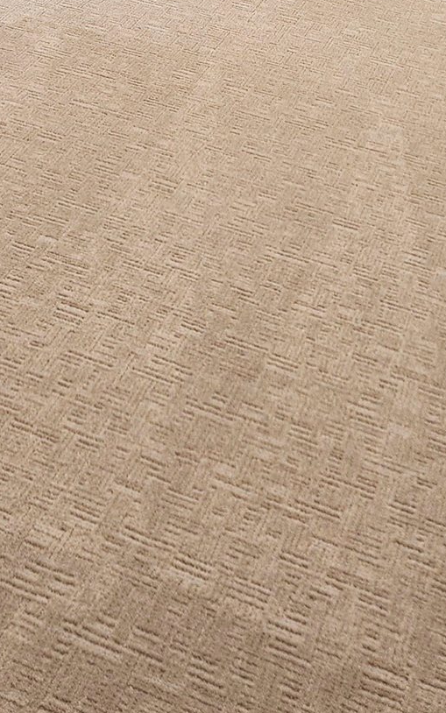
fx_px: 1341
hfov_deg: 18.9
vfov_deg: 26.7
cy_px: -125
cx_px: 207
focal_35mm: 69
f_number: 1.8
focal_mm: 5.4
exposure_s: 1/120
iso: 80
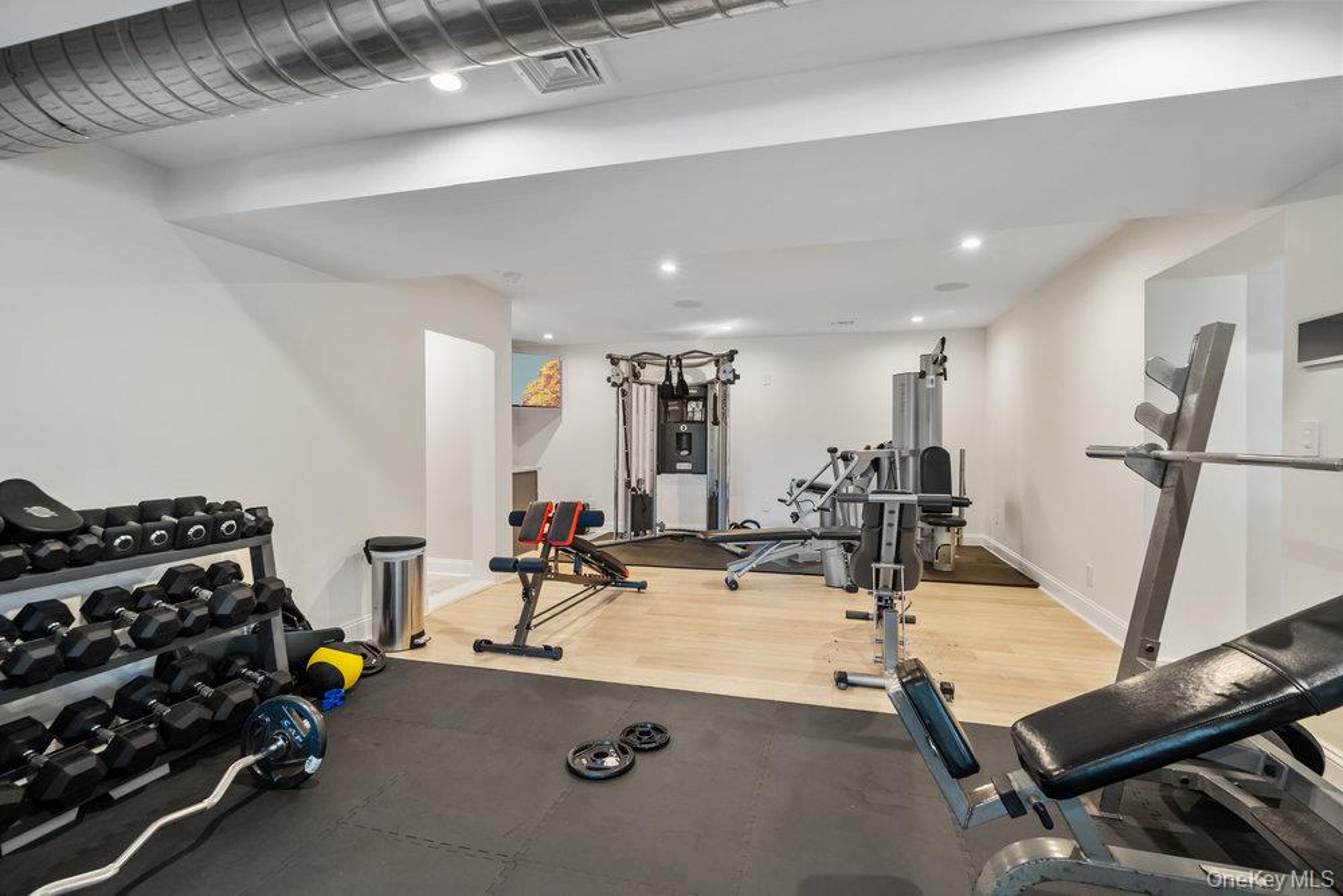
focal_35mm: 16
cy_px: 448
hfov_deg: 96.7
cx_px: 672
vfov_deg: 73.8
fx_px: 597
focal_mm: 16
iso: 1000
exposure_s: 1/10
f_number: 5.6
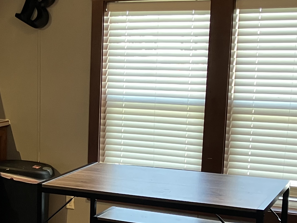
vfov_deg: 18.4
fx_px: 678
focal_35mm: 79
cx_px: 4
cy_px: 195
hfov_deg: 23.7
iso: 125
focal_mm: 3.99
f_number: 1.8
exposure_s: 1/60
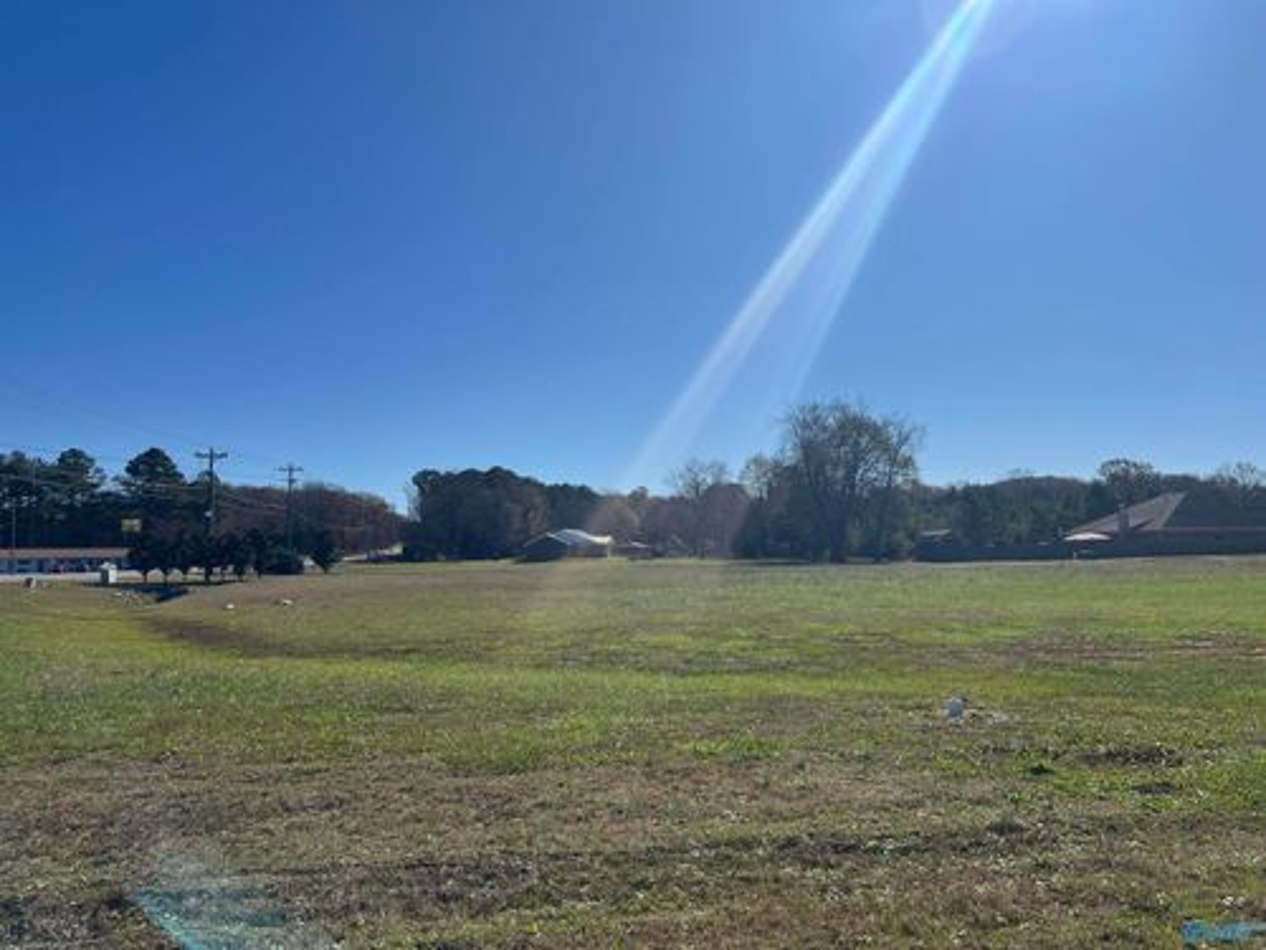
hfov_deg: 67.3
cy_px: 475
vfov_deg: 53.1
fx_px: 951
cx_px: 633
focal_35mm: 26
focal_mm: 5.7
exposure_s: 1/9434
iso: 50
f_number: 1.5
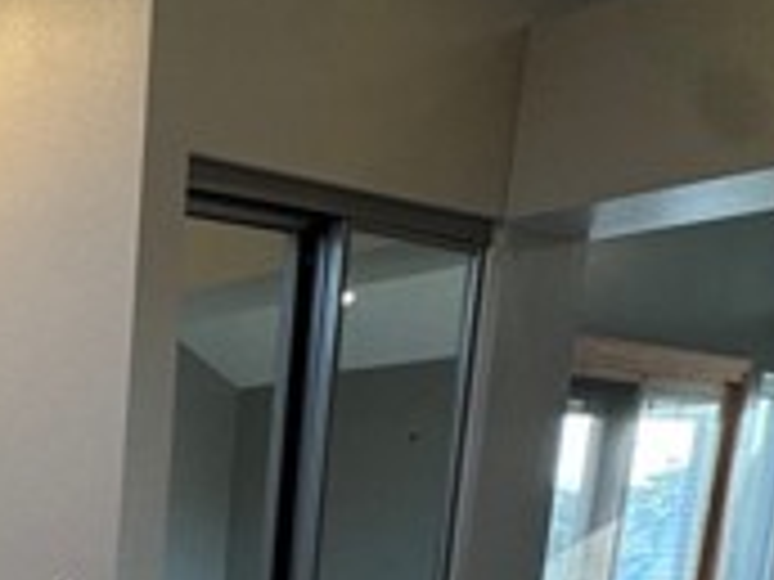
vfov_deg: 24.3
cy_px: 769
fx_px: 1163
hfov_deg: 25.2
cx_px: -454
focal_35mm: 52
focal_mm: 2.22
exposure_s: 1/120
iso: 125
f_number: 2.2
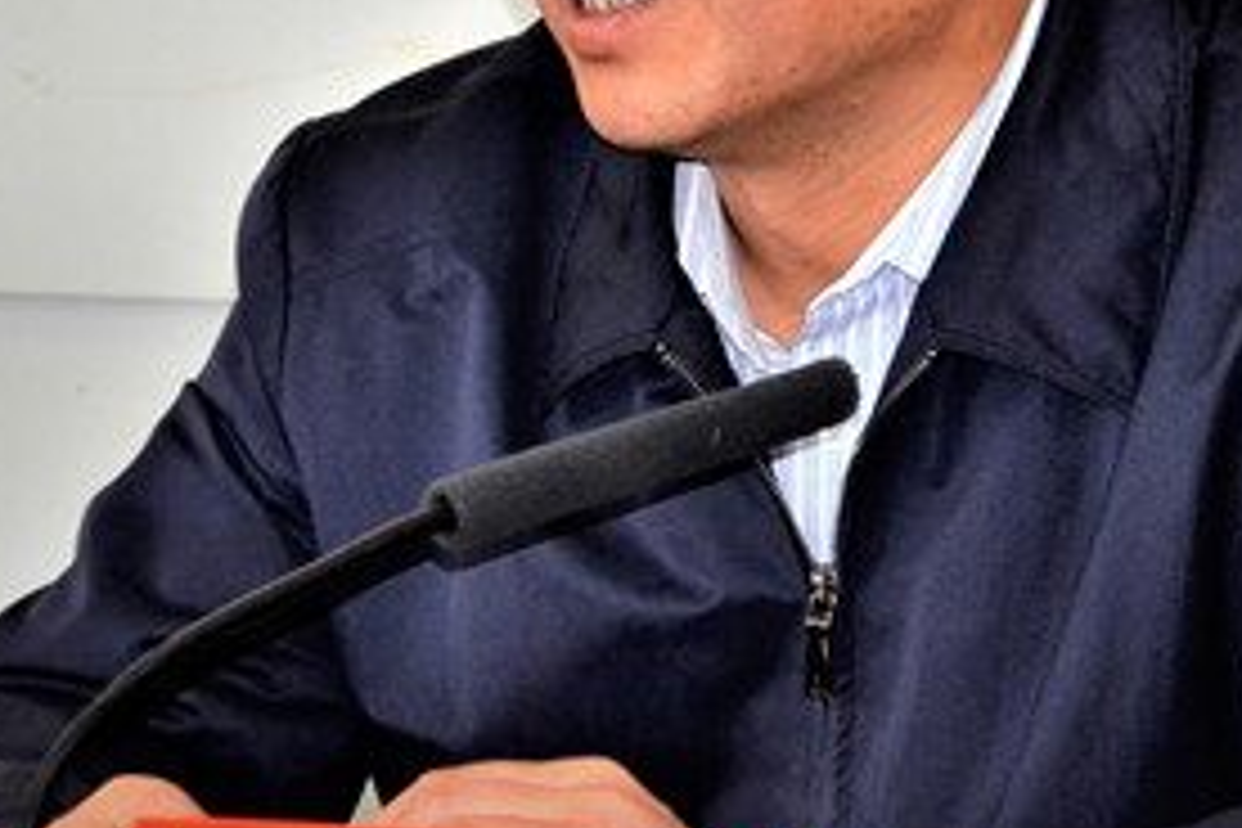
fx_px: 10798
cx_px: 832
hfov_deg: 6.6
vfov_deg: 4.4
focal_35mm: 313
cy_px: 126
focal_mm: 90
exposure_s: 1/60
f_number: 5.6
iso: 800
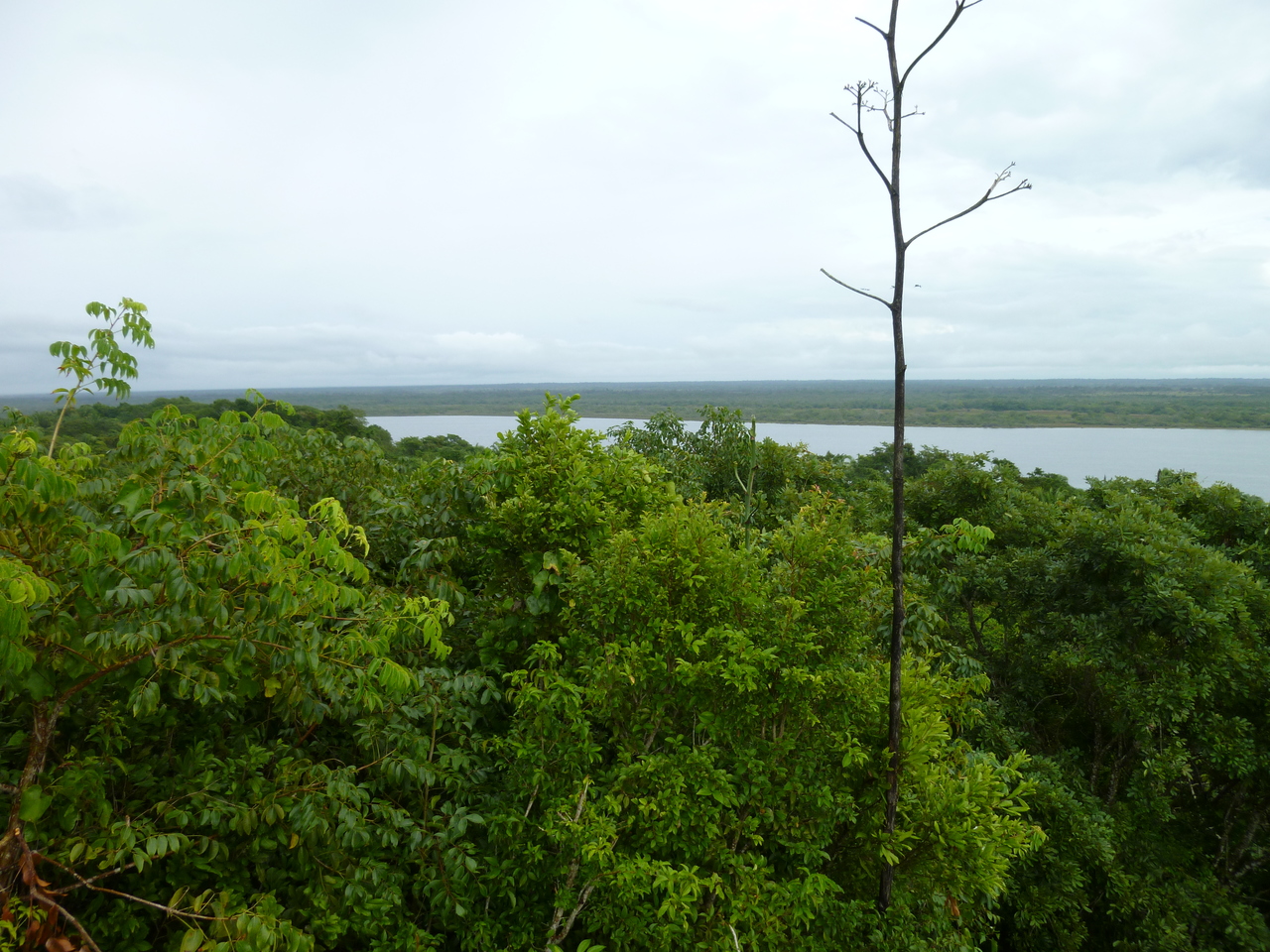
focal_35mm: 25
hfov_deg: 69.4
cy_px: 476
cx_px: 635
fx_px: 917
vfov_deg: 54.9
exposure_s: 1/400
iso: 80
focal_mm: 4.5
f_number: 3.3
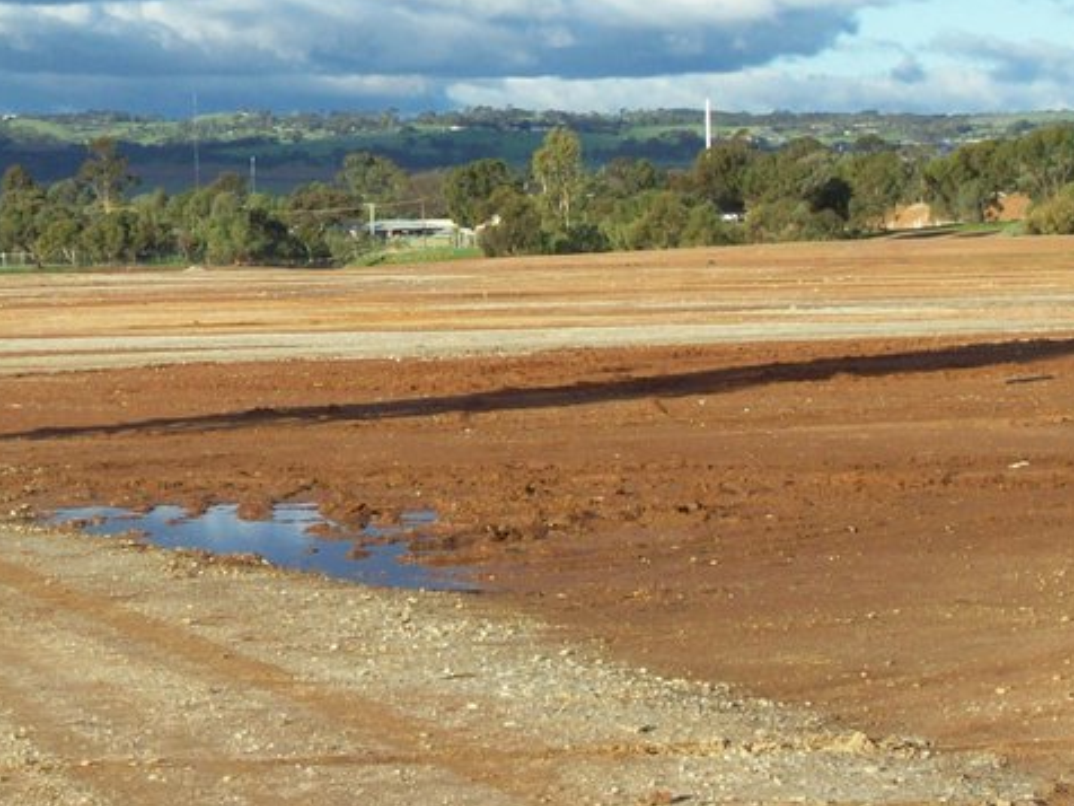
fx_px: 4561
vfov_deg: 10.1
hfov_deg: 13.4
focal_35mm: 147
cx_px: 246
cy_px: 281
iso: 80
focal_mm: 11.6
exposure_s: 1/549
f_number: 3.8
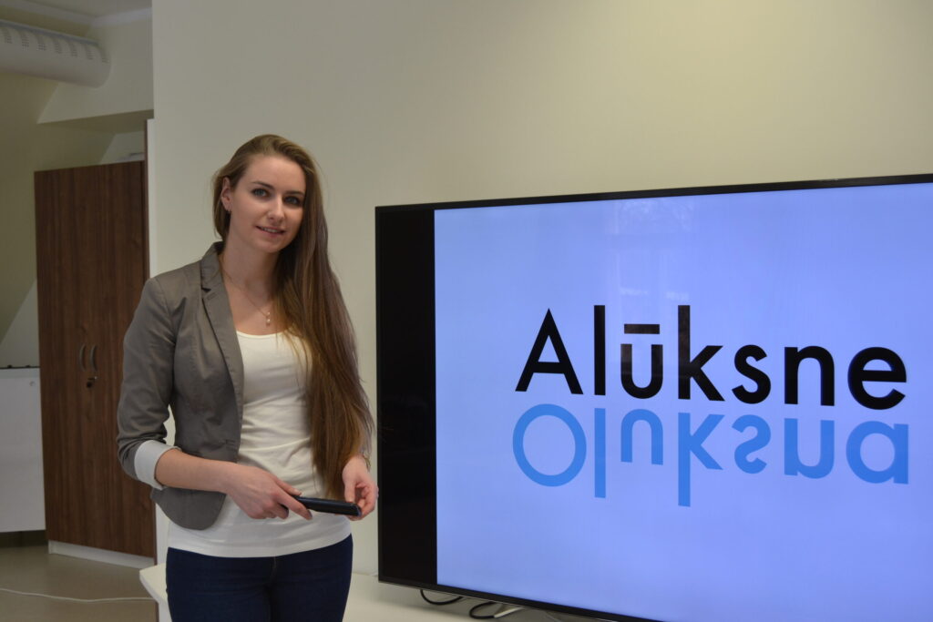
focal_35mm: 39
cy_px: 311
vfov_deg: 34.2
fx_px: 1011
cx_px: 466
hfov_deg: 49.5
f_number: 5
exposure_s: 1/100
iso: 400
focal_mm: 26
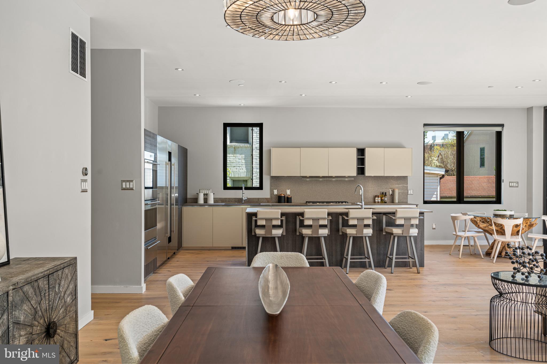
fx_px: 448
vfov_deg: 44.3
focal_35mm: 30
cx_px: 274
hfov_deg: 62.8
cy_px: 182
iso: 100
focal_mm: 29.5
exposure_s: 1/6
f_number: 8
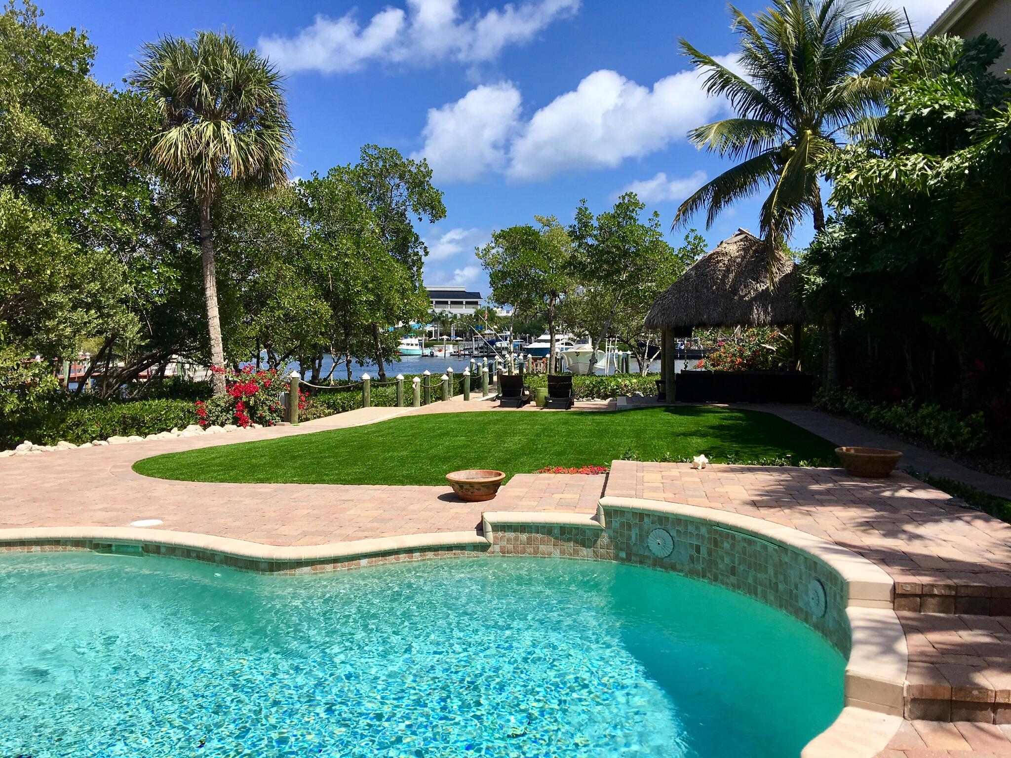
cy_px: 379
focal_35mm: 29
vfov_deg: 48.2
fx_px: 847
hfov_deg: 61.7
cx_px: 506
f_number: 2.2
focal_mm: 4.15
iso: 25
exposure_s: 1/1832
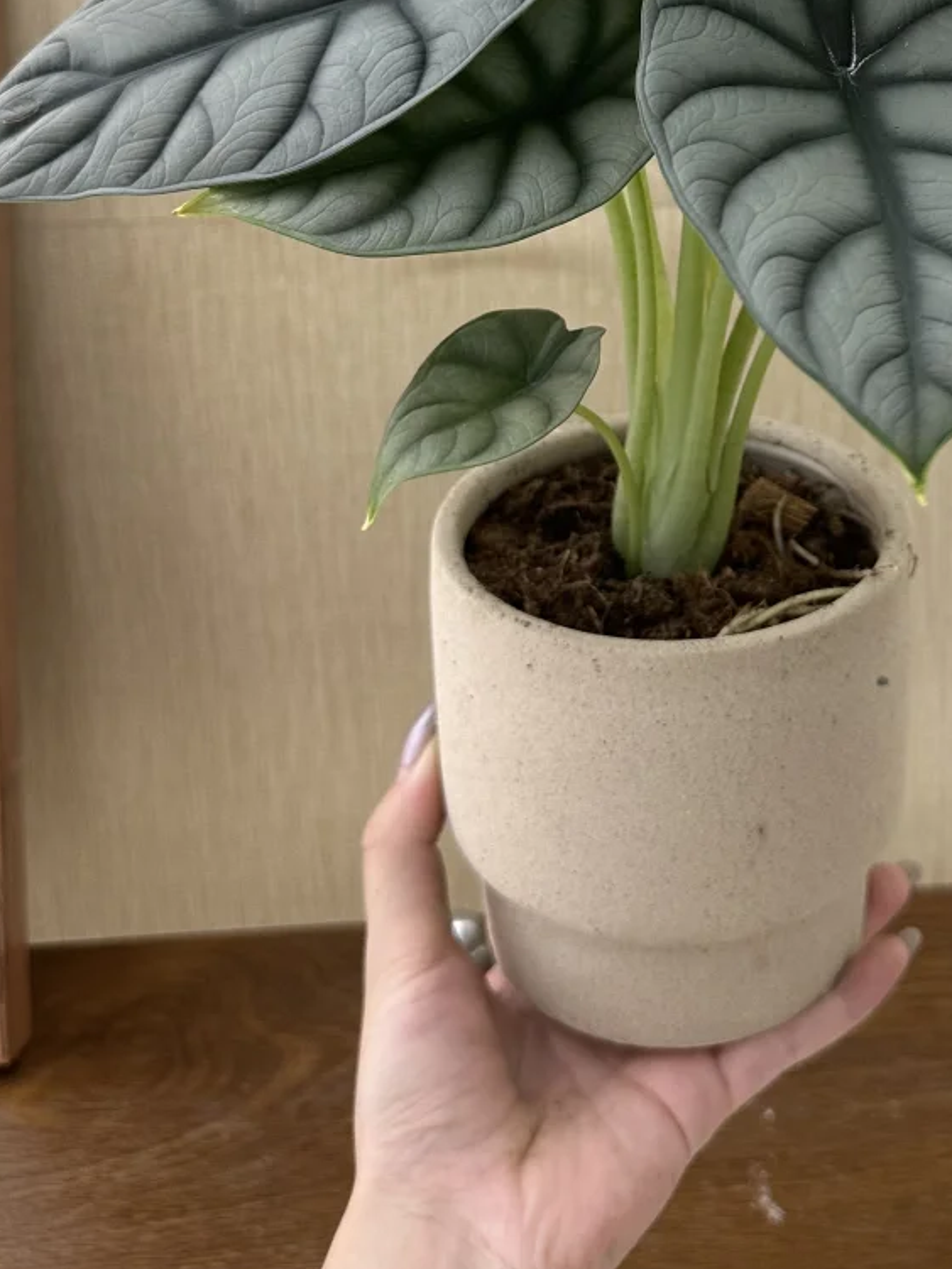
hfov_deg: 31.0
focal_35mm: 46
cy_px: 213
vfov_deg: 39.3
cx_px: 705
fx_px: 1687
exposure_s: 1/50
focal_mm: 6.86
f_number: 1.78
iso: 160
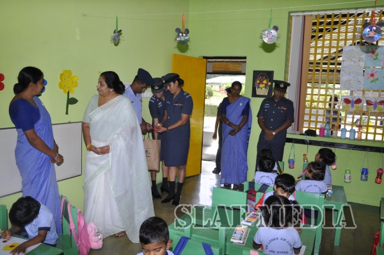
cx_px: 192
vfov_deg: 41.6
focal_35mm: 32
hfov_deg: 59.6
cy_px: 128
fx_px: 335
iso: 500
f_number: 9
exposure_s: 1/100
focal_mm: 21
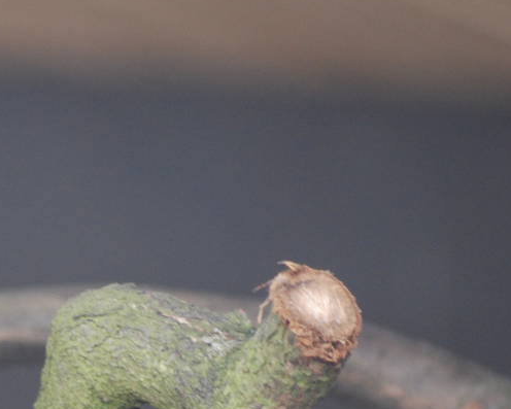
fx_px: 16503
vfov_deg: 1.4
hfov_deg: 1.8
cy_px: 331
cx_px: -155
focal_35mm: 1091
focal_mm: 240
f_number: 5.3
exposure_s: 1/125
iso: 400
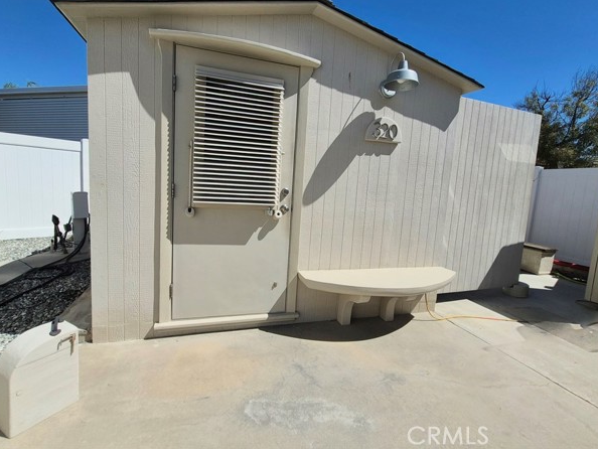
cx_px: 285
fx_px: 242
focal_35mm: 14
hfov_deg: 102.0
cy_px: 208
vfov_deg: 85.6
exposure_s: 1/5000
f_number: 2.2
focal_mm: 1.74
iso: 50
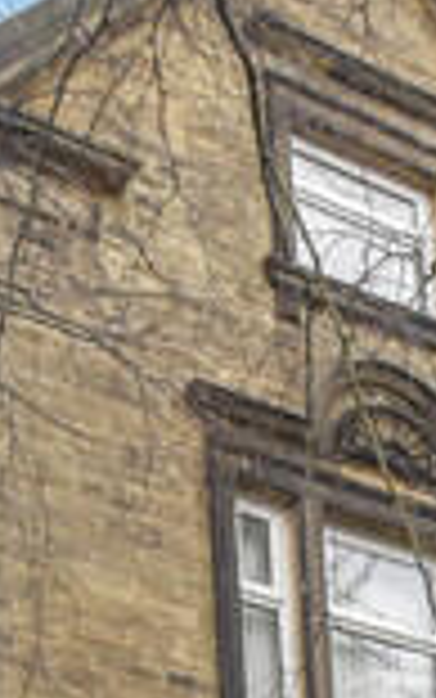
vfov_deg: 17.6
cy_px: 1164
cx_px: 306
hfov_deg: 12.9
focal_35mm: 101
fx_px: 1918
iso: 400
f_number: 5.6
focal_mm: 10
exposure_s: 1/125
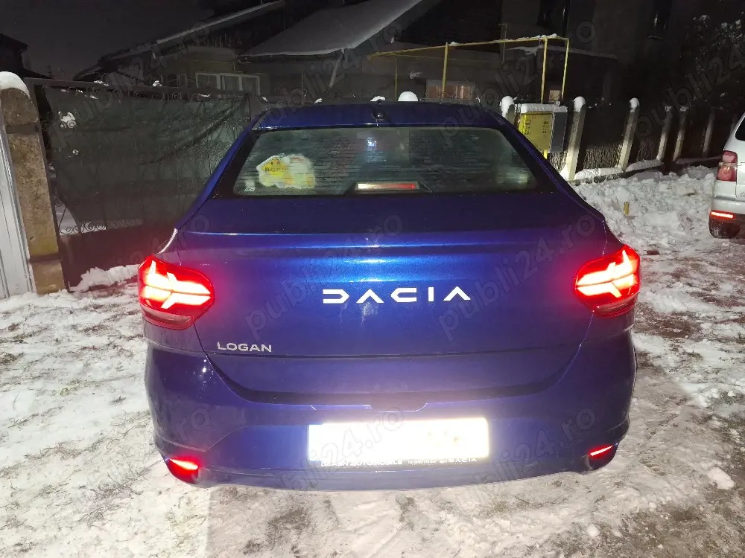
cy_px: 279
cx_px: 372
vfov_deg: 58.9
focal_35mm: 23
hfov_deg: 73.9
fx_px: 495
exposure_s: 1/17
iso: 50
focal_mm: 5.54
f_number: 1.8
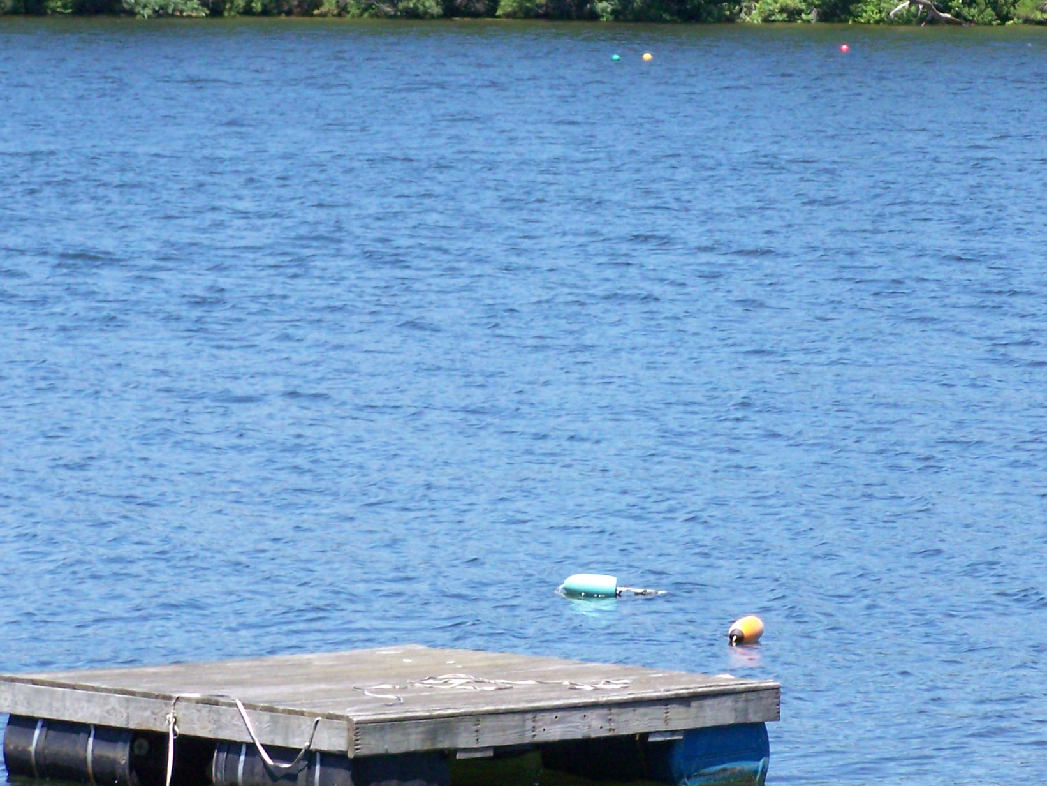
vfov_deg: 5.7
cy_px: 199
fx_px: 7865
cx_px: 720
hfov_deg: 7.6
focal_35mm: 260
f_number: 3.3
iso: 160
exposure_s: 1/1000
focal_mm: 23.1
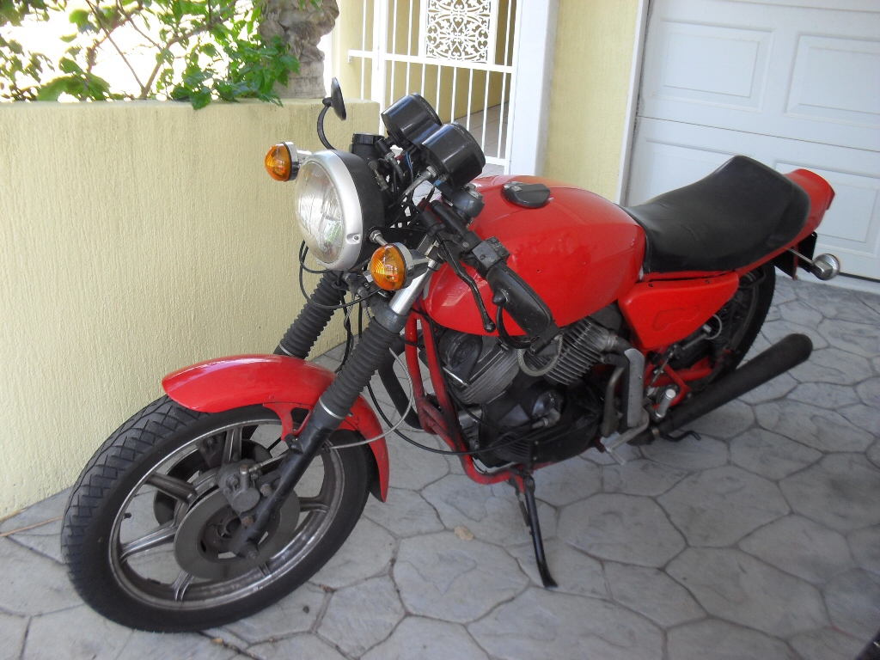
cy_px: 330
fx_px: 890
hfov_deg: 52.6
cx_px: 440
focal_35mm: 35
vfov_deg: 40.7
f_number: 3.2
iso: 100
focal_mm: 6.3
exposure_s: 1/125
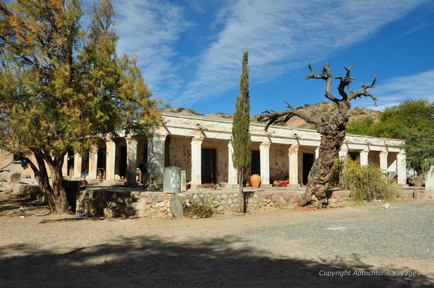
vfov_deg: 36.8
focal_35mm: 36
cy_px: 144
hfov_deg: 53.2
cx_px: 217
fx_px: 434
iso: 200
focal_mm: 24
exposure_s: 1/400
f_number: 11
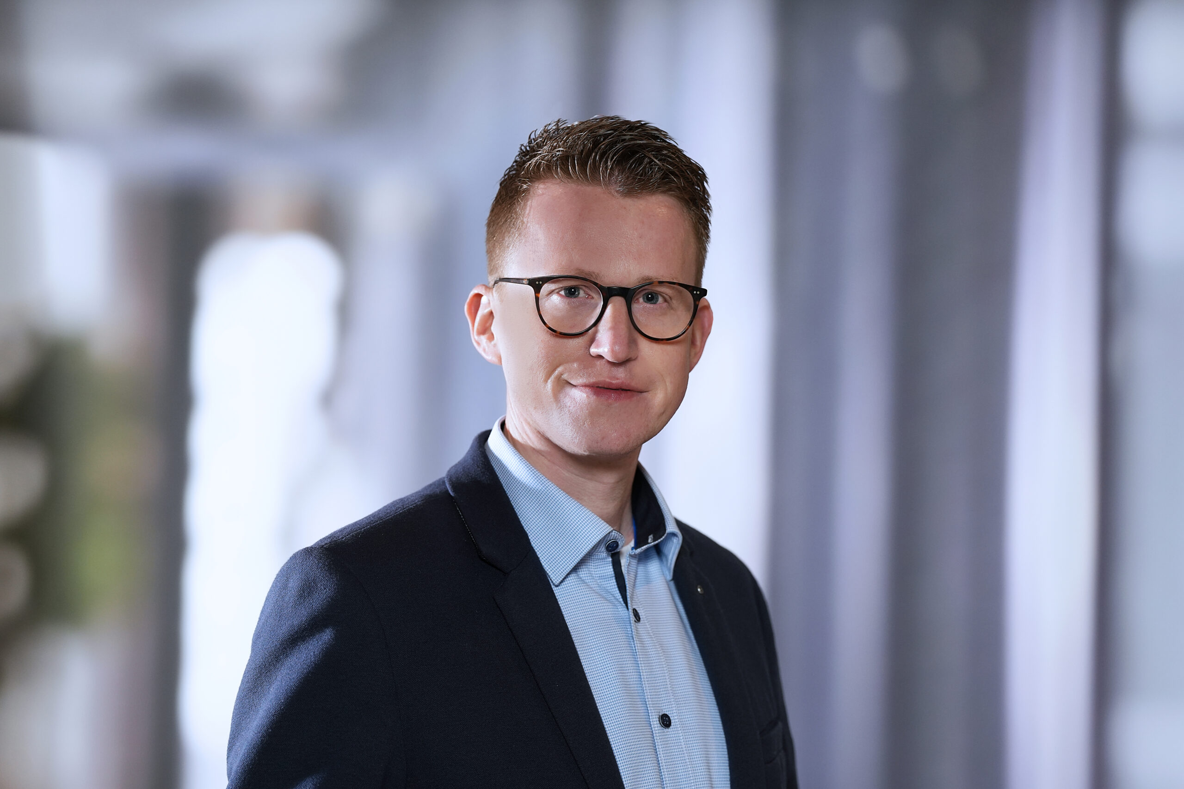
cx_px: 592
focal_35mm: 152
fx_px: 4999
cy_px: 394
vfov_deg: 9.0
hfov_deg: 13.5
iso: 800
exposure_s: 1/200
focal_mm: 152
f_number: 4
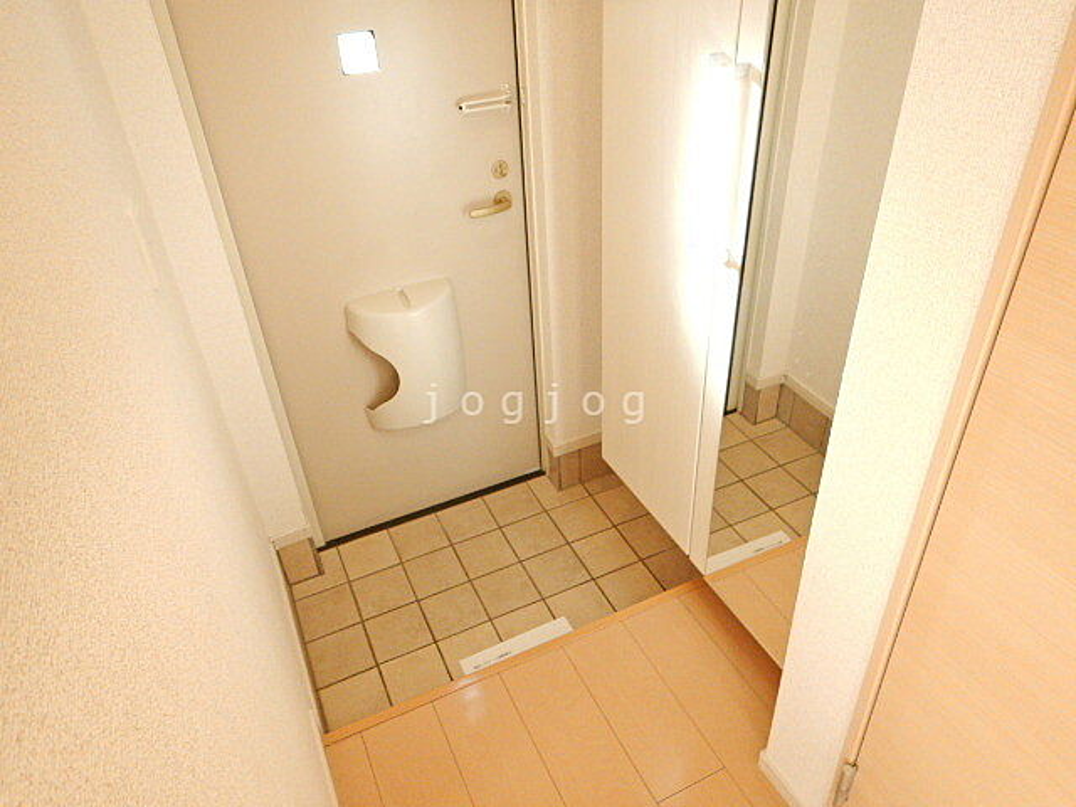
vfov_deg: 56.8
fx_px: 746
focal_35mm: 24
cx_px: 538
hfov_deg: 71.6
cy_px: 404
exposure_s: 1/25
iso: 200
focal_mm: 4.3
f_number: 2.8
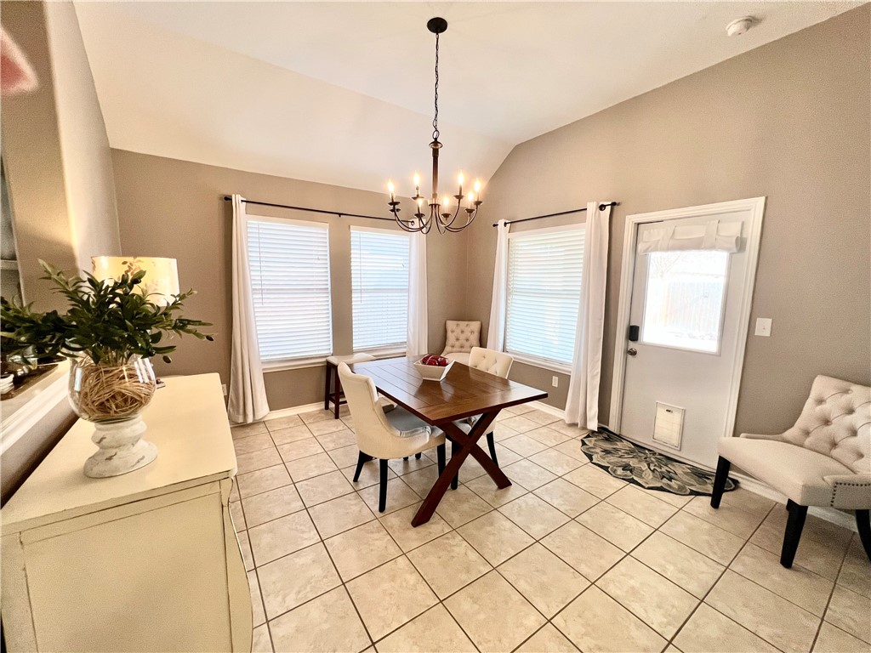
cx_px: 436
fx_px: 327
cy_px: 326
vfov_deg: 89.9
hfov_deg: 106.2
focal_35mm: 13
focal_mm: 1.57
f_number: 1.8
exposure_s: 1/120
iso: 125
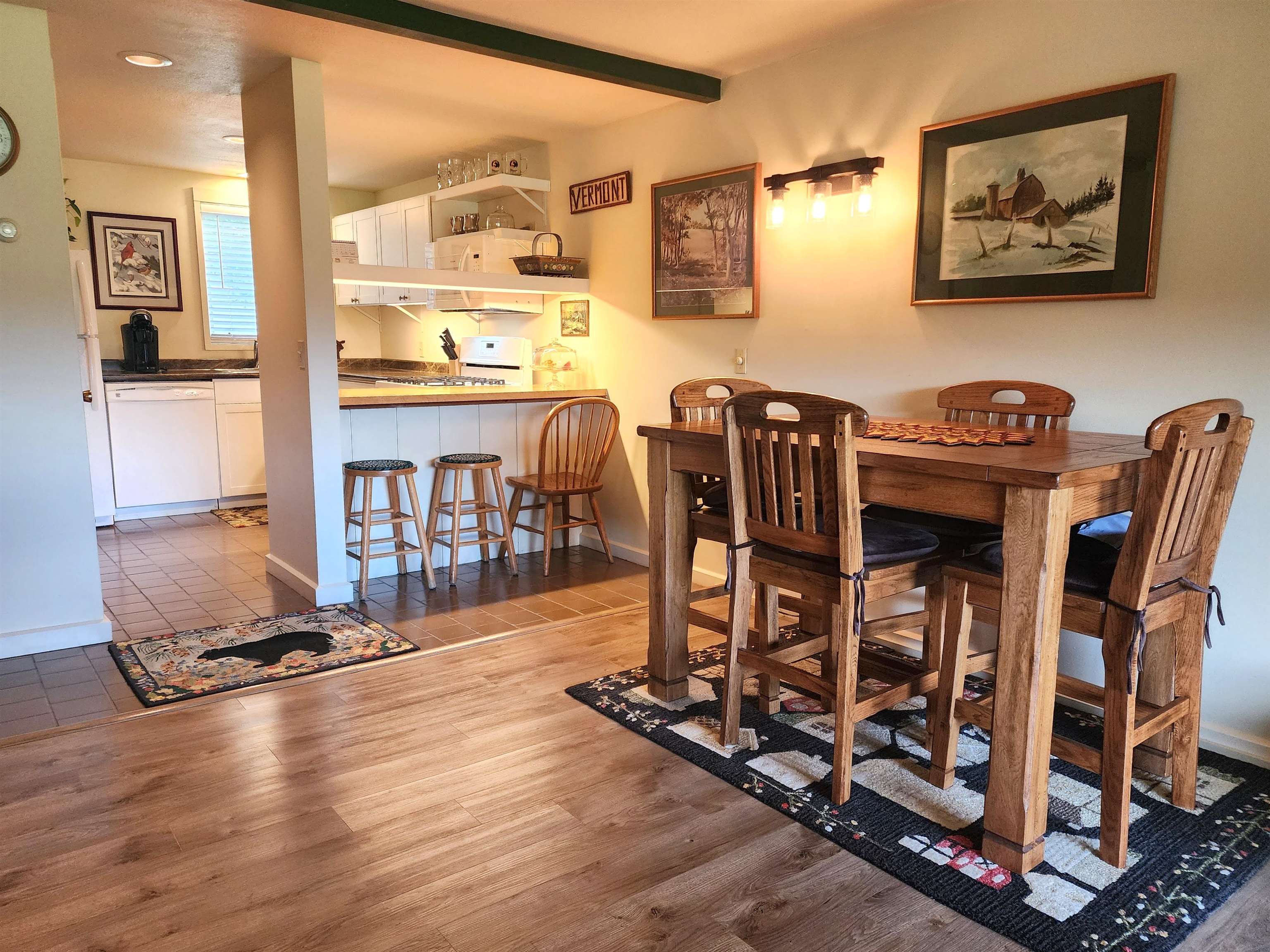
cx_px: 635
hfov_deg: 73.9
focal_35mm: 23
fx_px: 844
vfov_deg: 58.9
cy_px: 476
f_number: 1.8
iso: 320
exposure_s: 1/120
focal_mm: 6.4
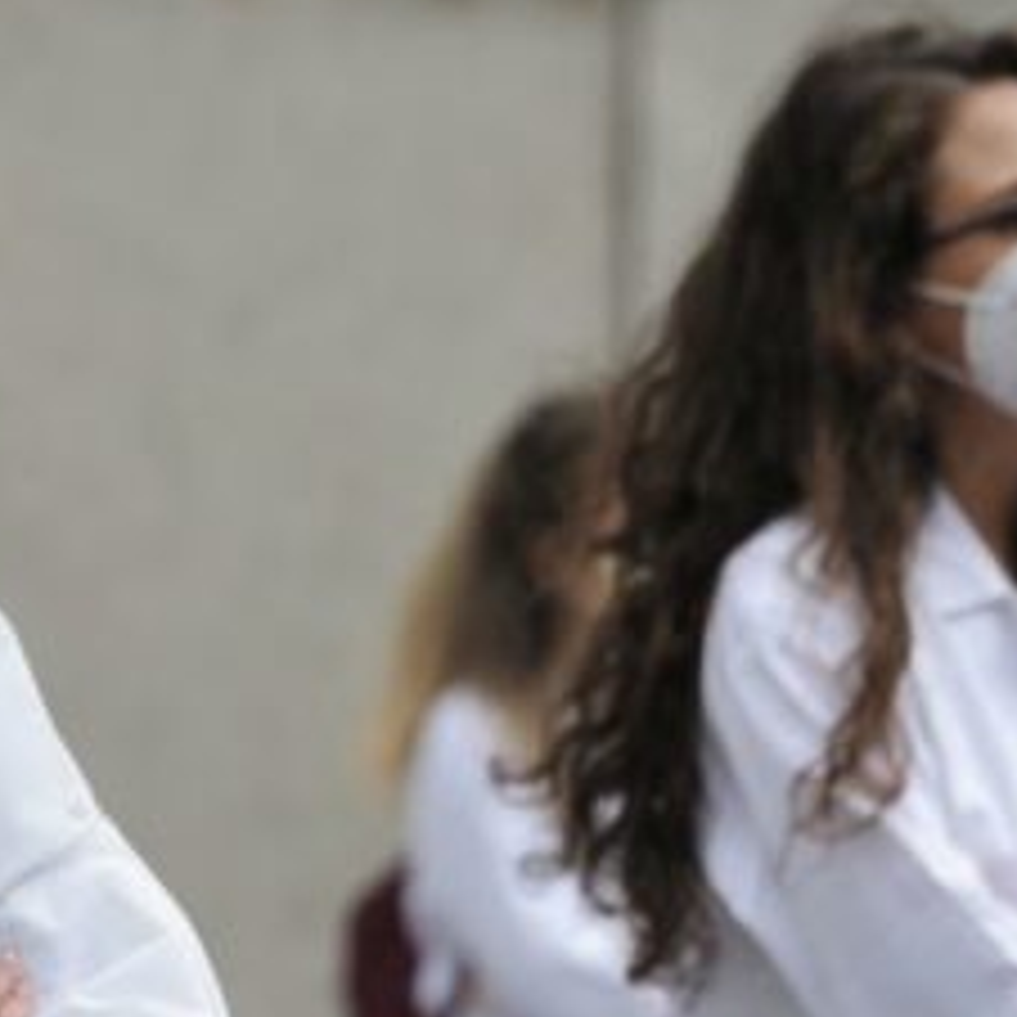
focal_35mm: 655
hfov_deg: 2.7
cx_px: 4
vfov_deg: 2.7
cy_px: 776
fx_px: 21772
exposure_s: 1/400
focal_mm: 250
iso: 400
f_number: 6.3
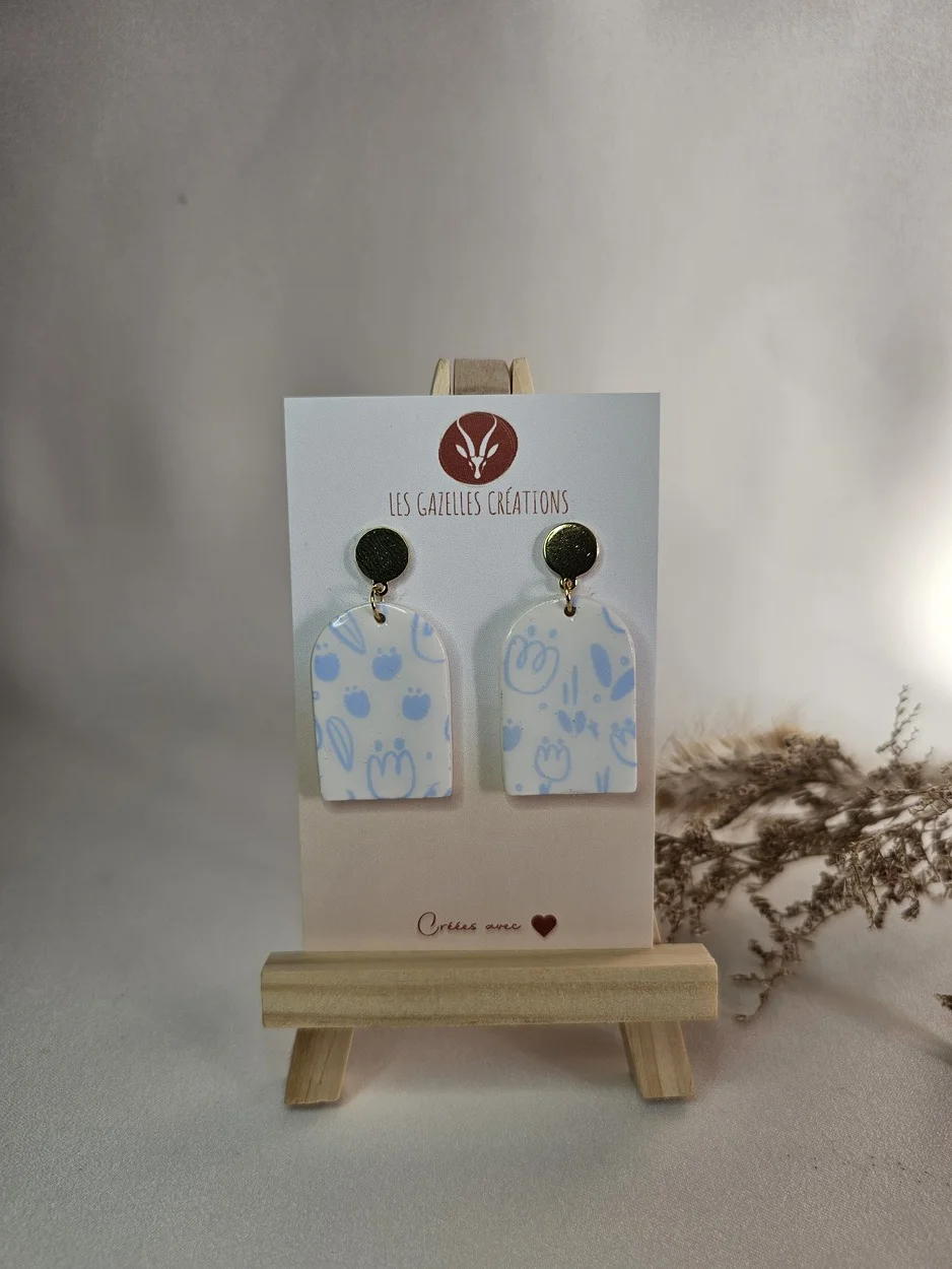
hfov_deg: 58.9
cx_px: 476
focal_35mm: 23
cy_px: 634
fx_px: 843
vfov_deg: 73.9
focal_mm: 6.3
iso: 16
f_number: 1.7
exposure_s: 1/180
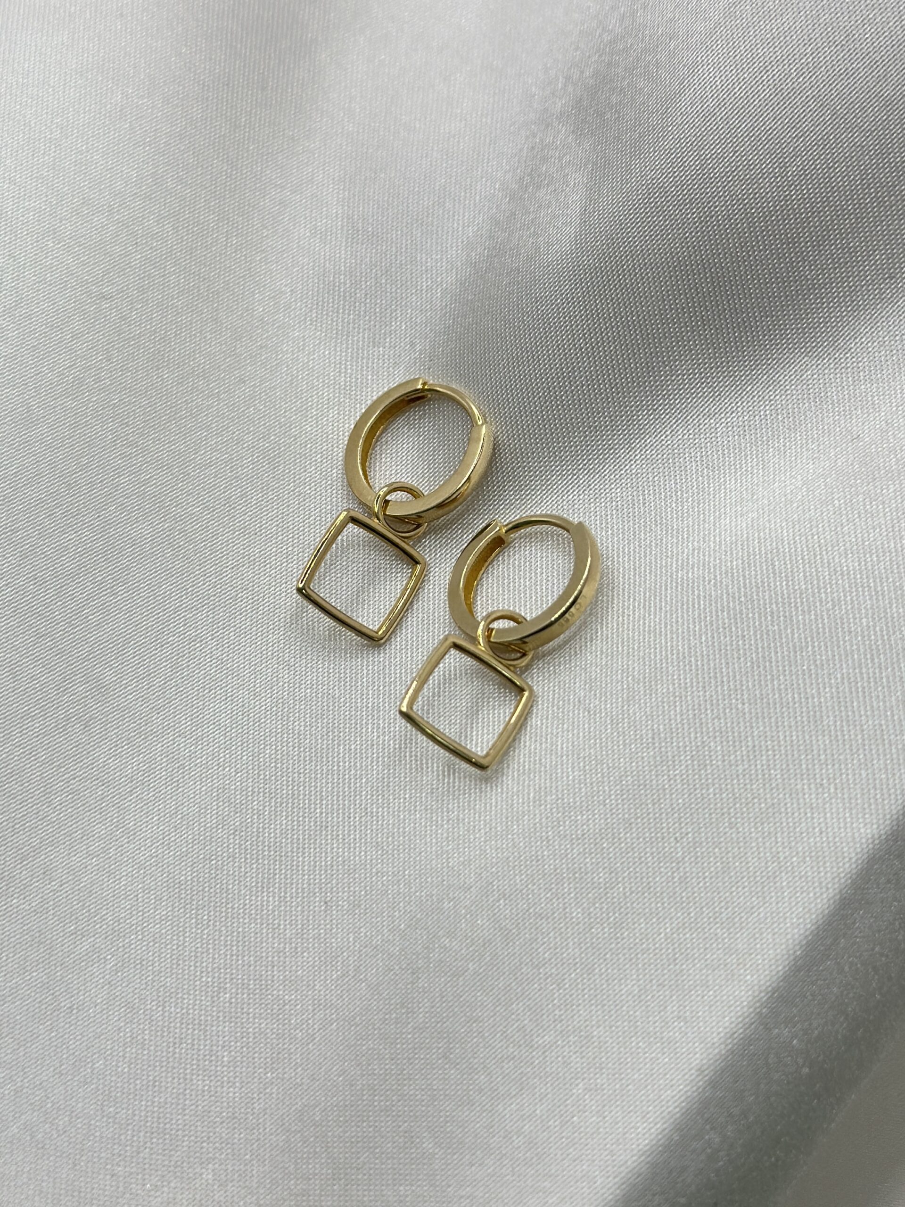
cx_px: 452
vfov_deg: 39.7
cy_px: 604
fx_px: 1673
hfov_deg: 30.3
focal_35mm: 48
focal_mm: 6.86
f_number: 1.78
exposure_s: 1/1815
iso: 80
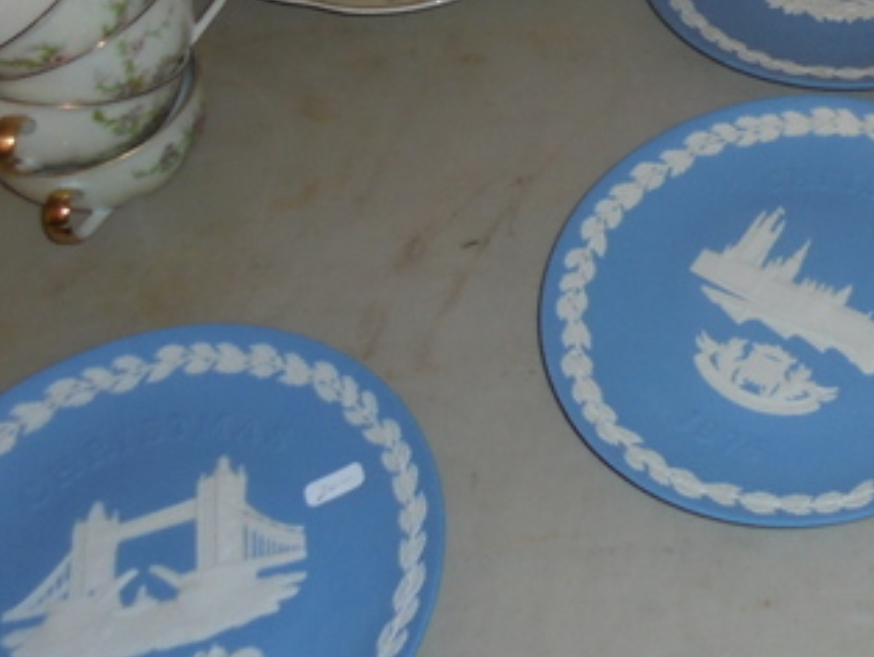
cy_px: 36
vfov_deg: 22.3
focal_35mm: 64
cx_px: 1001
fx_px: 1617
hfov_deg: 27.3
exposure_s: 1/30
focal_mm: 4.6
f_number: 3.5
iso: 200
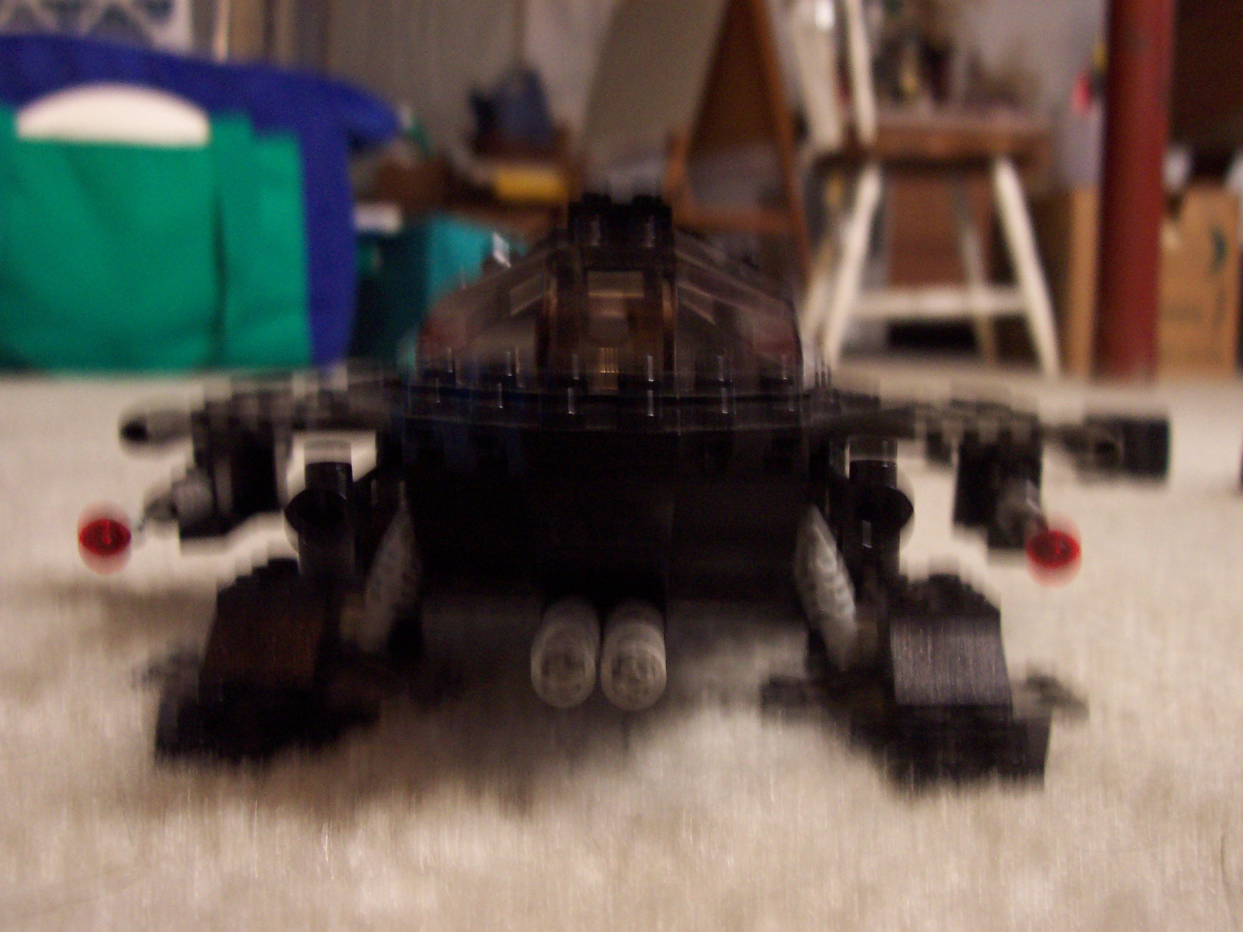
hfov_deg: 50.1
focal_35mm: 37
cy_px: 466
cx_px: 622
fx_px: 1329
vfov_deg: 38.7
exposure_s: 1/8
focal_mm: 5.6
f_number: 2.8
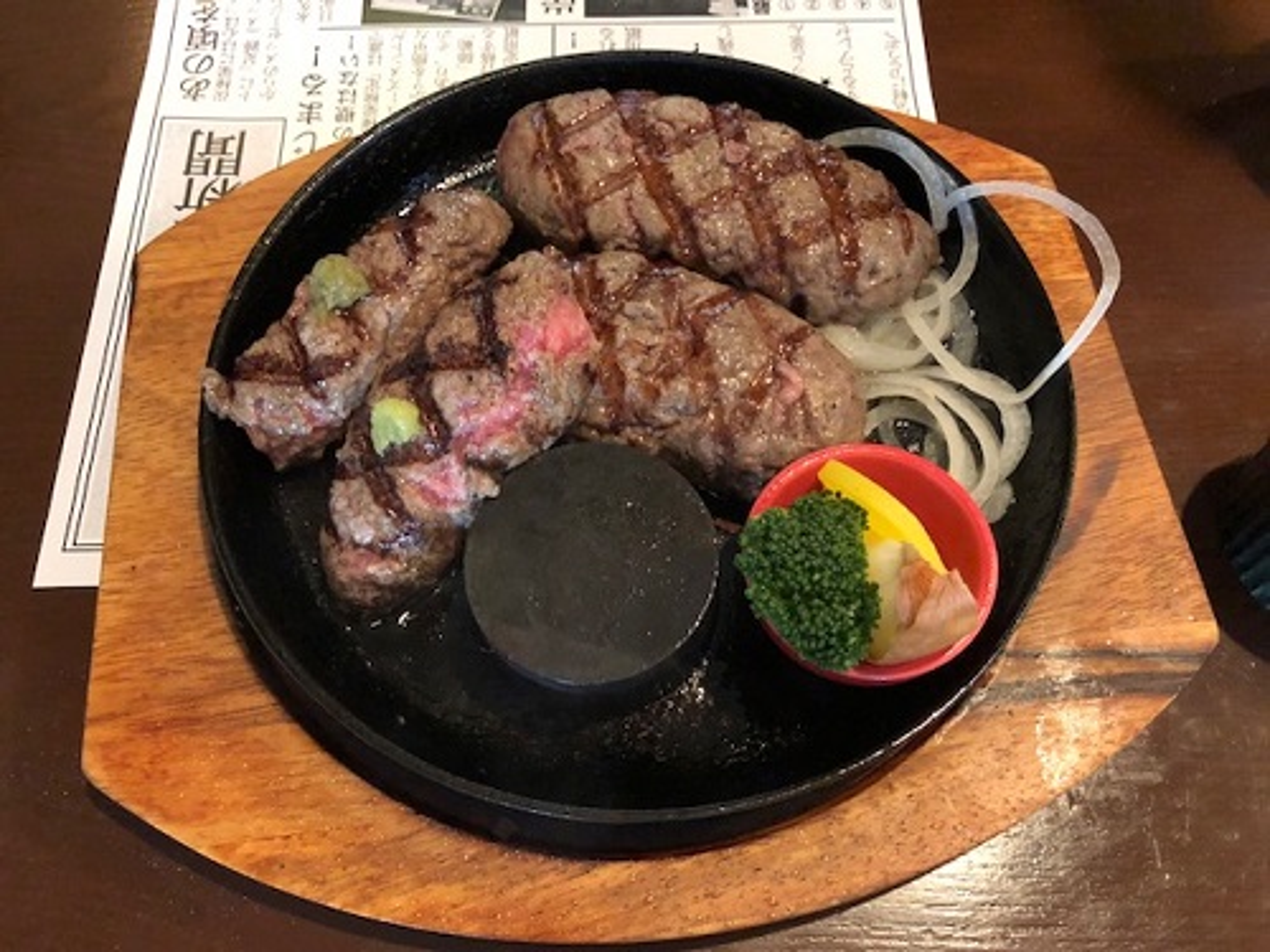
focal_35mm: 28
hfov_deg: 63.4
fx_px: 1027
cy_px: 476
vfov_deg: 49.7
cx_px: 635
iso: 100
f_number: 1.8
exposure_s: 1/4
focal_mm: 4
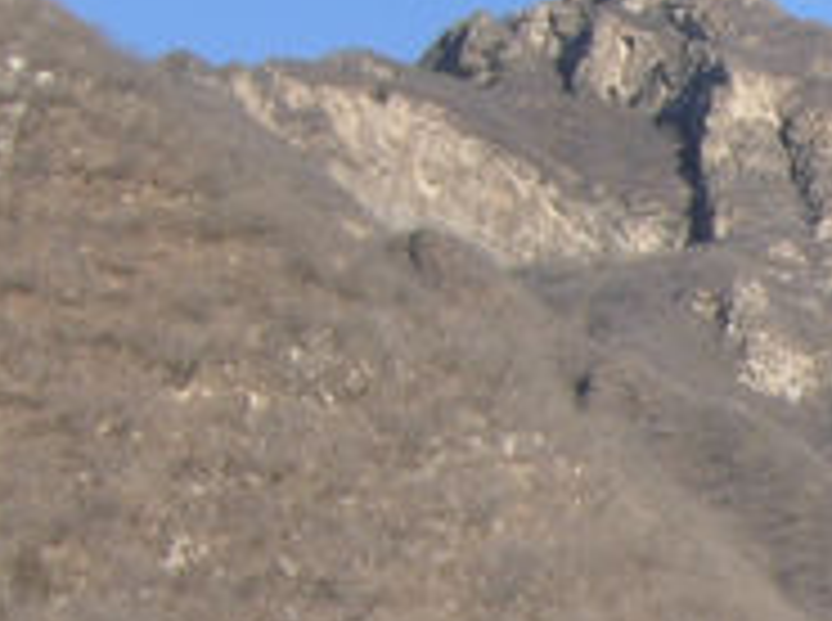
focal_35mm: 195
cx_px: 1758
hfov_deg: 9.4
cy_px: 824
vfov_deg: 7.5
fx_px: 4678
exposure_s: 1/242
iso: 50
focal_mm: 7.5
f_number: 6.1
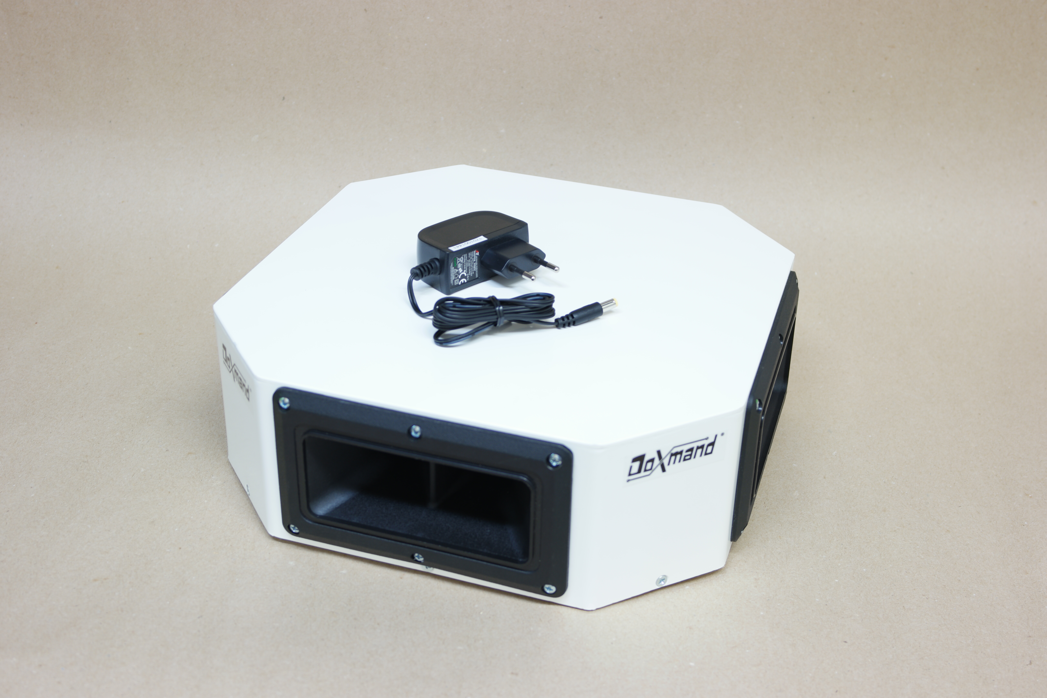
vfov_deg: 27.5
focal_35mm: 49
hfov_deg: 40.3
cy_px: 349
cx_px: 524
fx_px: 1425
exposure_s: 1/2
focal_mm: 32
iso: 100
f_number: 4.5
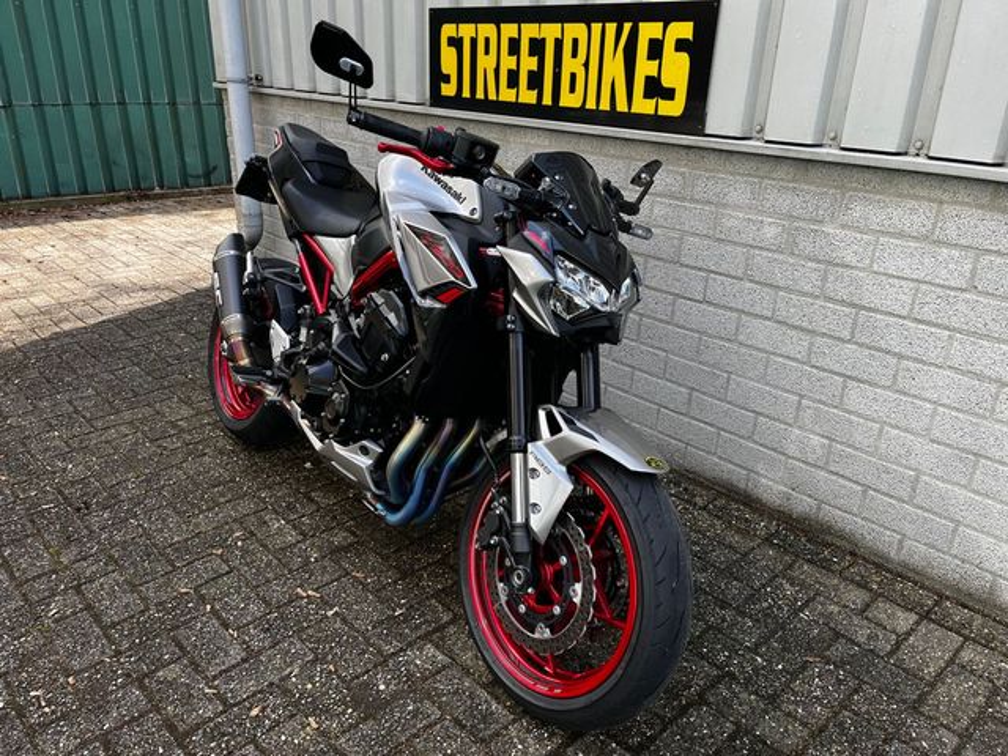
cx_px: 504
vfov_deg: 53.1
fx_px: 757
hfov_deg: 67.3
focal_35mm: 26
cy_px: 378
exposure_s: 1/220
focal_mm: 5.1
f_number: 1.6
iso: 40
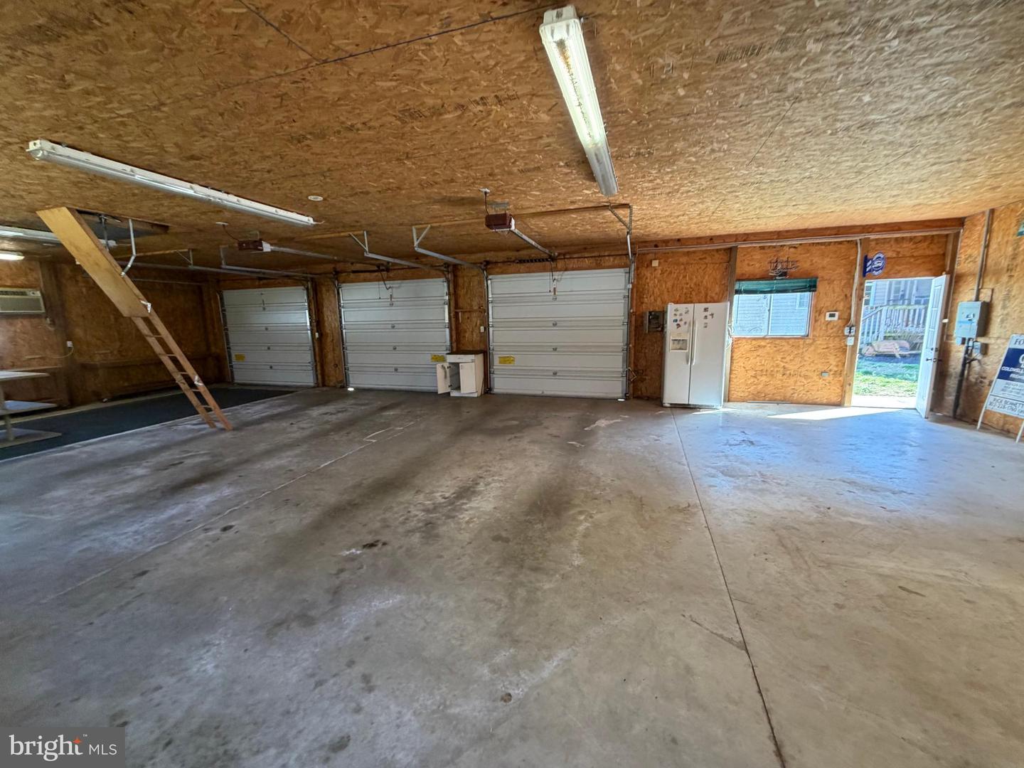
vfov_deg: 85.7
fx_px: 414
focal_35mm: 14
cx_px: 512
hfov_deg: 102.1
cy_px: 384
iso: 200
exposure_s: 1/60
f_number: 2.2
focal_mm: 2.22
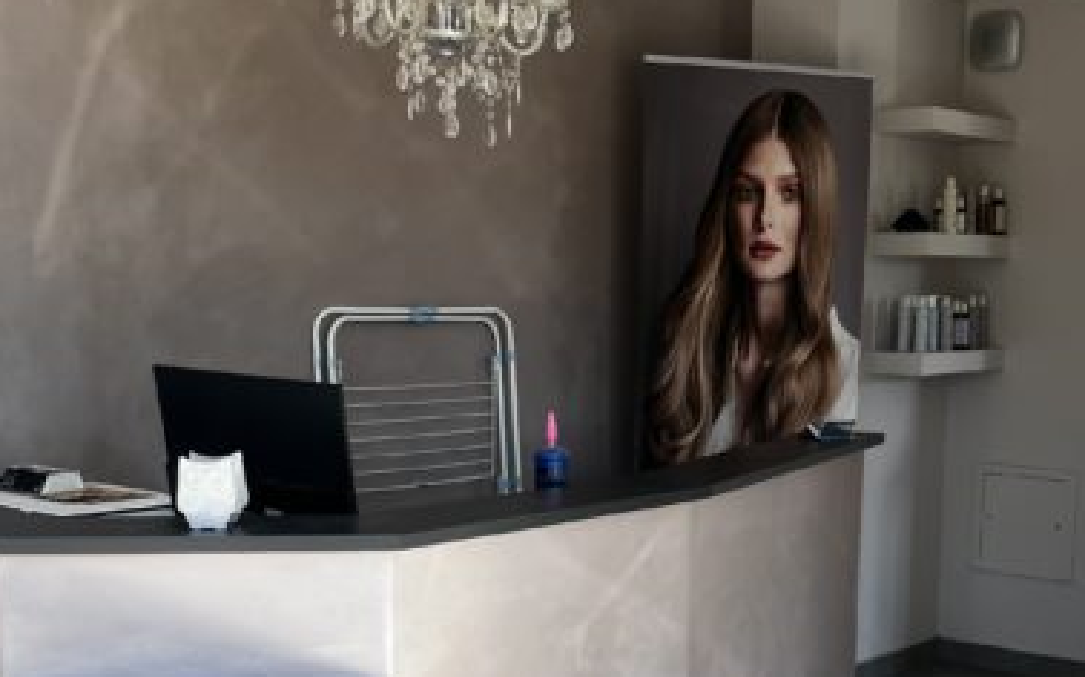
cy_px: 551
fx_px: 1596
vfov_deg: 23.6
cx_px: 642
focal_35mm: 54
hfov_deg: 37.4
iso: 40
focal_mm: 5.1
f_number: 1.6
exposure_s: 1/221
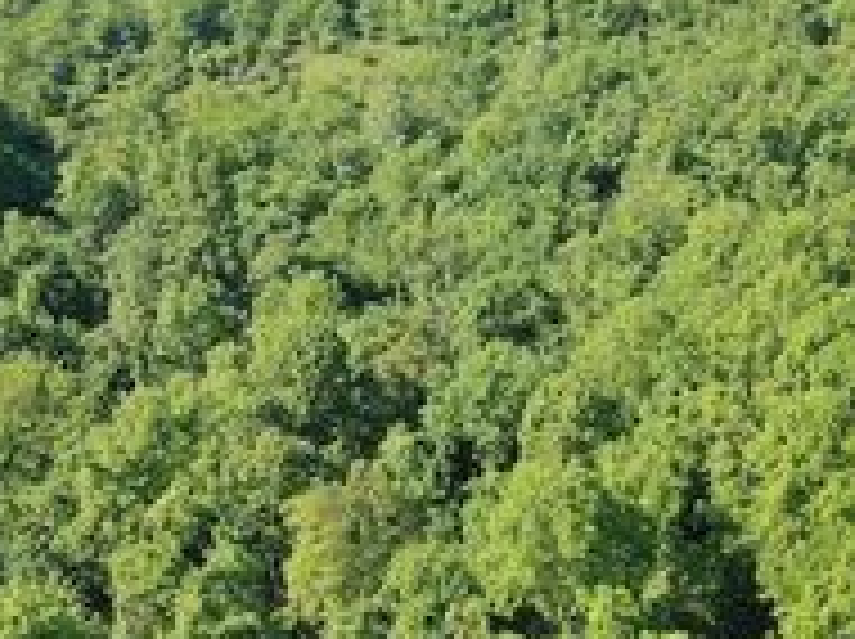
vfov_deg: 24.0
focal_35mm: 61
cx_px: 446
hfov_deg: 31.7
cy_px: 304
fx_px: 1505
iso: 100
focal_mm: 10.26
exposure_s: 1/25
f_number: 2.8
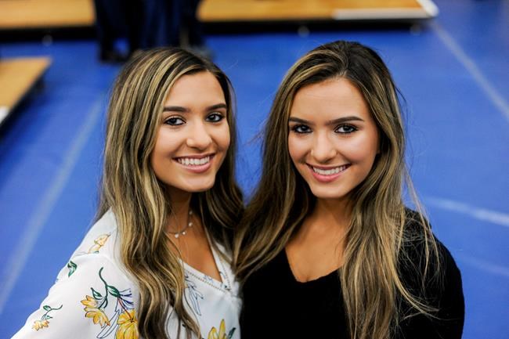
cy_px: 170
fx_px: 707
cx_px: 254
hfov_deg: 39.6
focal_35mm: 50
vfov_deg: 27.0
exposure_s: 1/200
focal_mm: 50
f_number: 2.8
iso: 1600
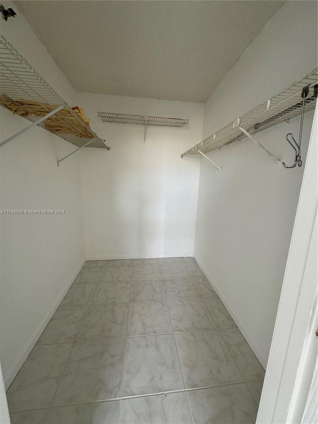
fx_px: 171
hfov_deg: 85.7
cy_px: 212
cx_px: 159
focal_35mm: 14
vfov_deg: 102.1
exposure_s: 1/99
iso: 200
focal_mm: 2.22
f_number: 2.2
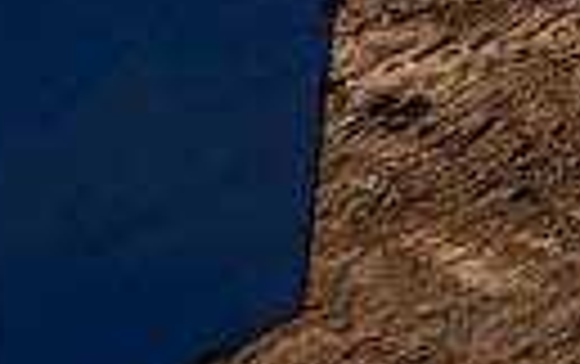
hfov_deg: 9.2
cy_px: -1007
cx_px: 2109
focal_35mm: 115
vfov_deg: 8.0
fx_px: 1820
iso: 50
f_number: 2.2
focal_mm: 2.22
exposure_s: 1/3106
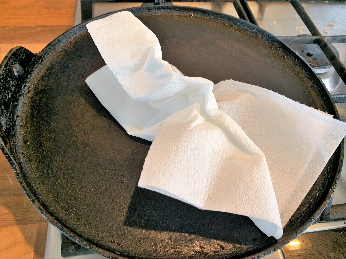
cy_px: 130
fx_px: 260
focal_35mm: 26
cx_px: 173
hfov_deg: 67.3
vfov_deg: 53.1
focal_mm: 4.25
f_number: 1.8
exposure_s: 1/50
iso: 80
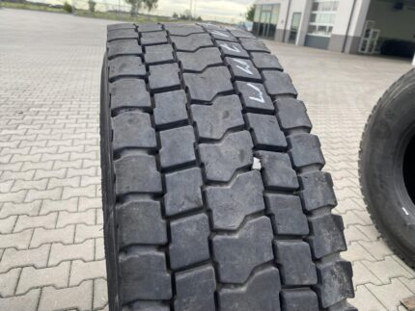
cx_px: 208
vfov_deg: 53.1
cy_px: 156
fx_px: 312
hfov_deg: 67.3
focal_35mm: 26
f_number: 1.8
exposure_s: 1/157
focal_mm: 4.25
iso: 32
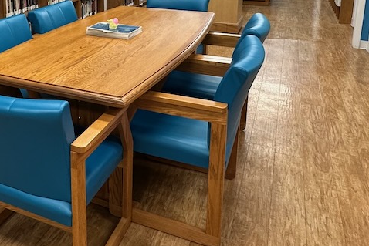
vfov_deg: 32.2
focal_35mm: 39
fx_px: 400
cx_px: 85
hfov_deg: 47.4
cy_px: 14
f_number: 2.2
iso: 200
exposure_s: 1/120
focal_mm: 2.22
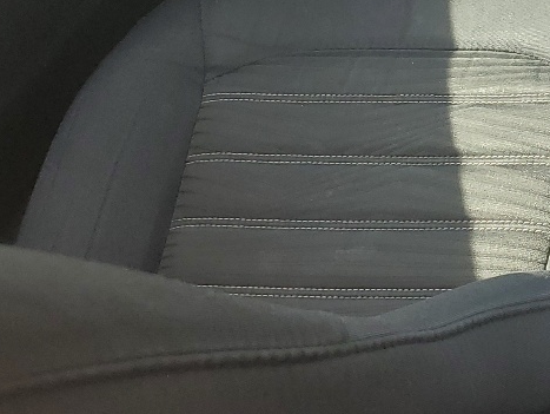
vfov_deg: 16.0
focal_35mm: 89
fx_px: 1415
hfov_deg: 19.4
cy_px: -74
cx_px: 809
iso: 50
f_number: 1.5
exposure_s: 1/179
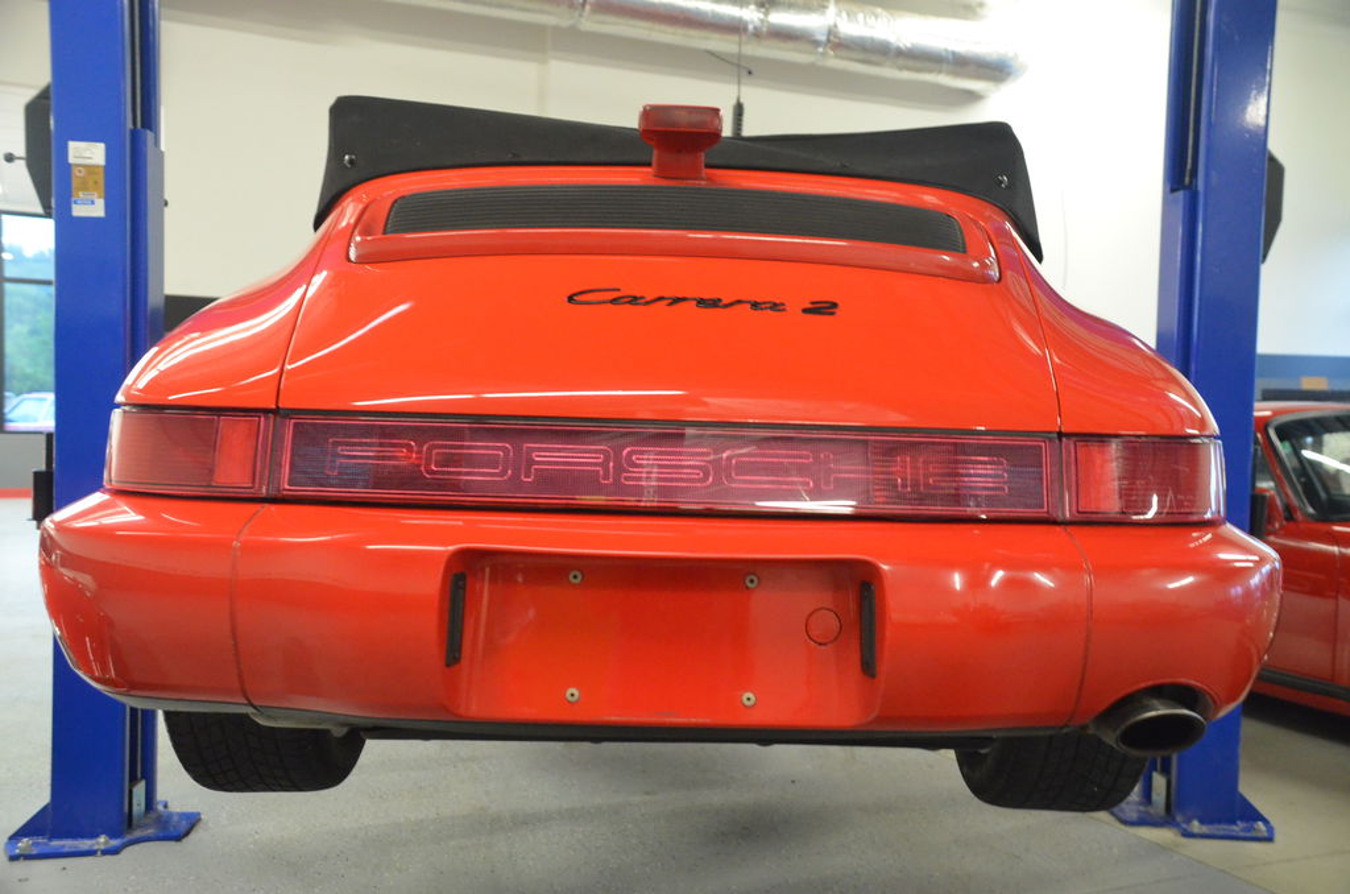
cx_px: 675
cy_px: 447
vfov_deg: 36.7
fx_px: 1347
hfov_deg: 53.2
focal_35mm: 36
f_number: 3.8
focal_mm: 24
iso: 3200
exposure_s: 1/20
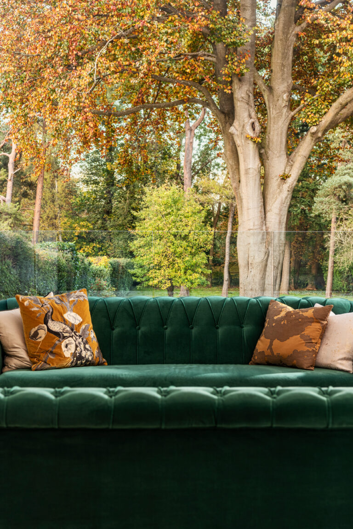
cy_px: 264
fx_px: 1028
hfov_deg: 19.5
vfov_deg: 28.8
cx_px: 176
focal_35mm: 70
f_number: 8
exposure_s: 1/25
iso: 250
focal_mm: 70
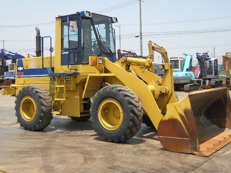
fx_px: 307
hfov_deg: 41.2
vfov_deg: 31.5
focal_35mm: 46
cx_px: 122
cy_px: 77
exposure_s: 1/200
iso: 80
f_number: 5.5
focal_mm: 6.72
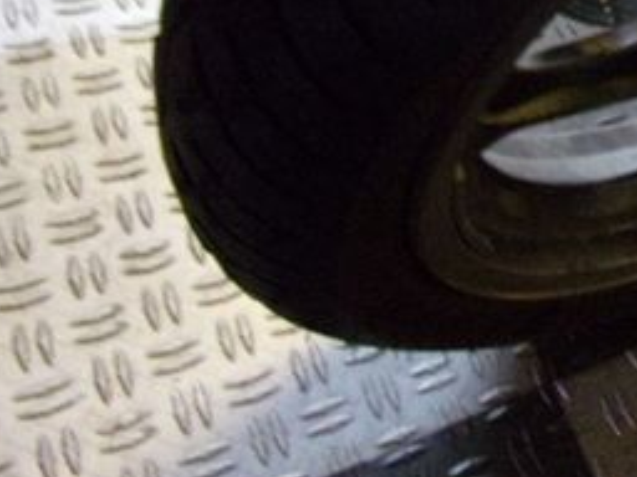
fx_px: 1104
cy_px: -42
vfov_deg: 23.0
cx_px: 756
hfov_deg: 28.2
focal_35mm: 60
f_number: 3.3
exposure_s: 1/17
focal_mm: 4.3
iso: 534
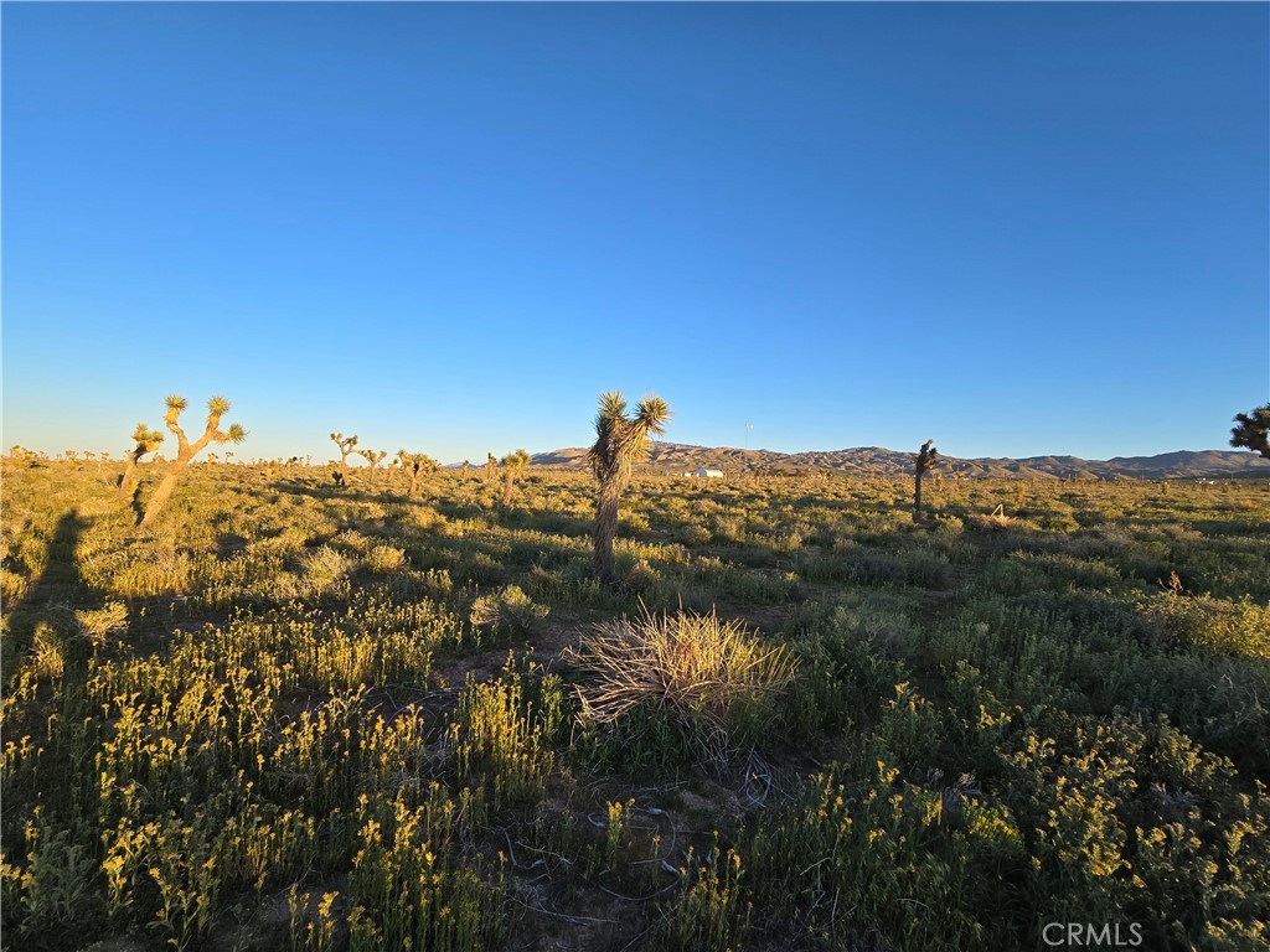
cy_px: 476
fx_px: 477
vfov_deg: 89.9
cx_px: 635
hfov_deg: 106.2
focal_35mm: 13
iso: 50
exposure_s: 1/535
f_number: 2.2
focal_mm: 2.2
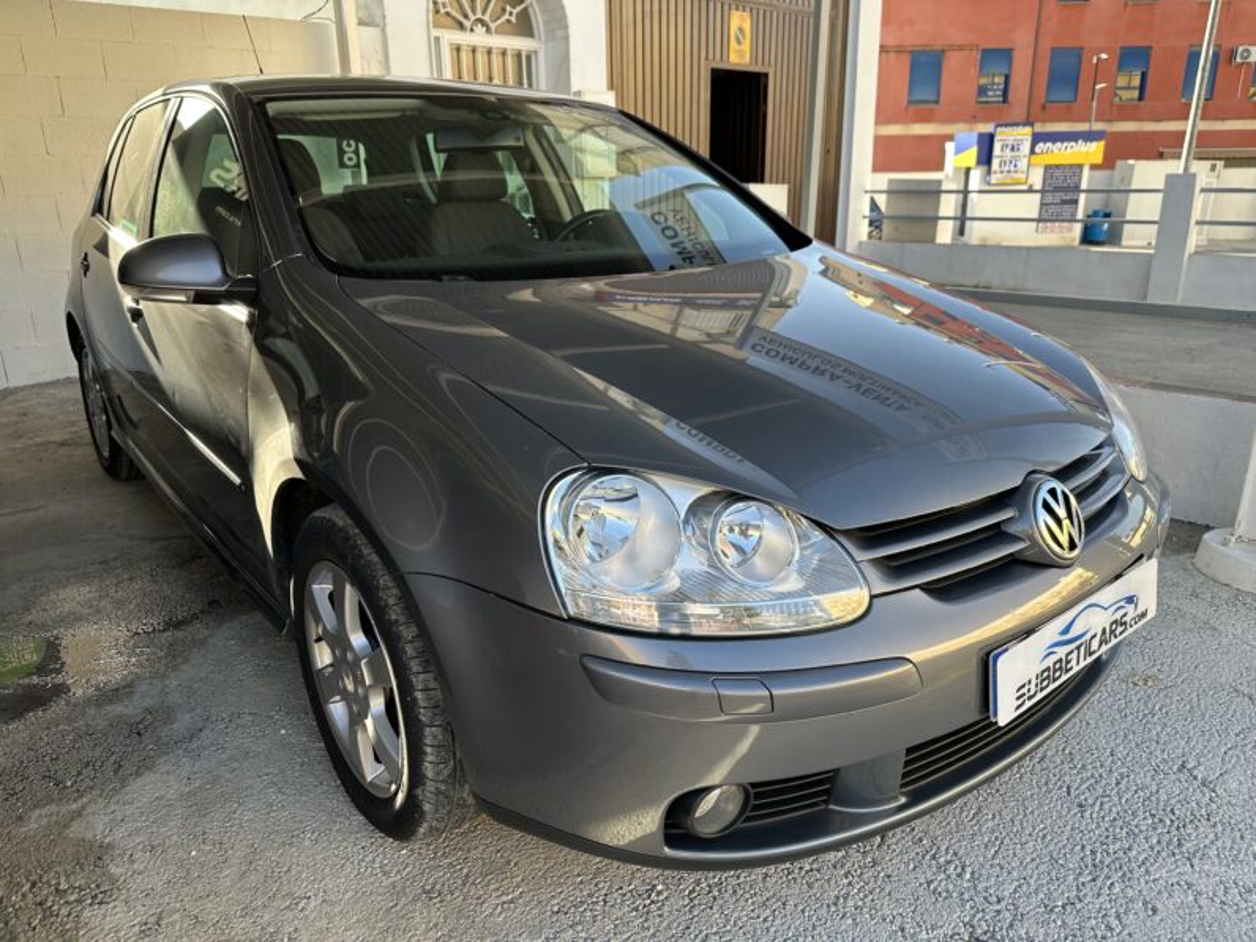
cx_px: 628
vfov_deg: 56.8
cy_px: 471
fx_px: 871
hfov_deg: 71.6
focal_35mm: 24
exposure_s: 1/477
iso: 80
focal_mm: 6.86
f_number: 1.78
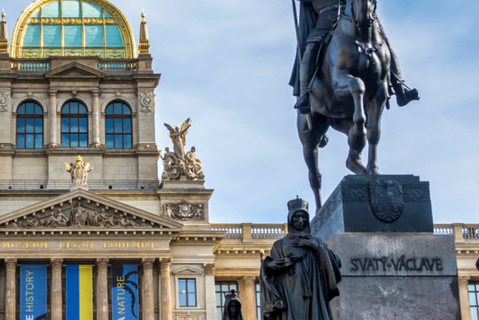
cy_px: 144
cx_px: 74
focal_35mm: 95
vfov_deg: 14.4
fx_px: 1264
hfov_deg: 21.1
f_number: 4.5
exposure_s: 1/640
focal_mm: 14.69
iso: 100
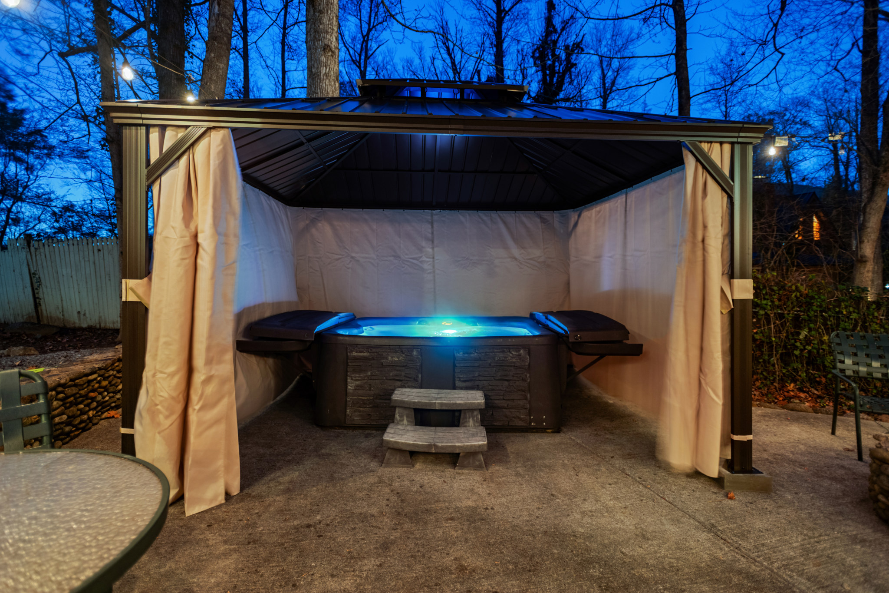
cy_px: 296
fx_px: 420
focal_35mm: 17
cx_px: 444
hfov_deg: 93.3
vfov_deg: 70.4
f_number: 2.8
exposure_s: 20
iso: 500
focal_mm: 17
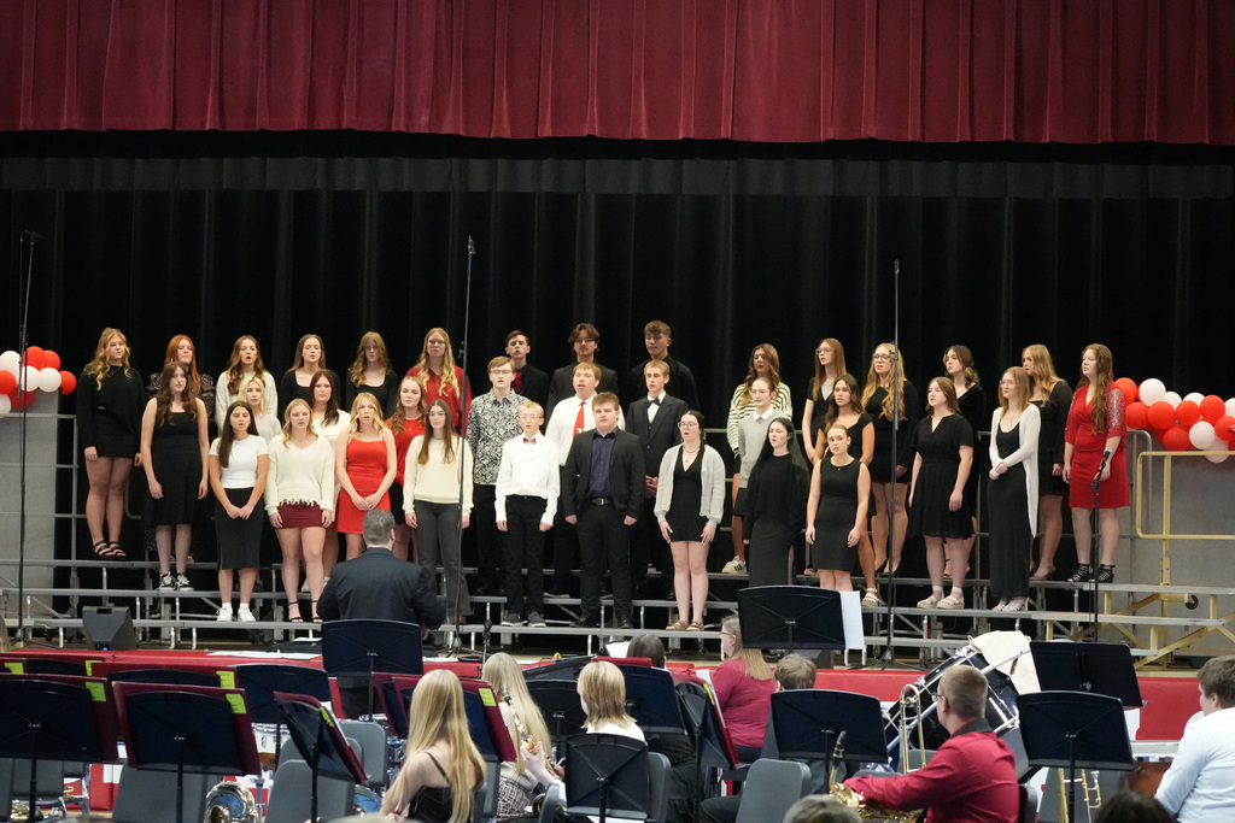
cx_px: 618
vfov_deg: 12.7
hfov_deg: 18.9
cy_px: 412
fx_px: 3705
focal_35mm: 108
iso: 10000
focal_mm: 72
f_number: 4.5
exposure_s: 1/200
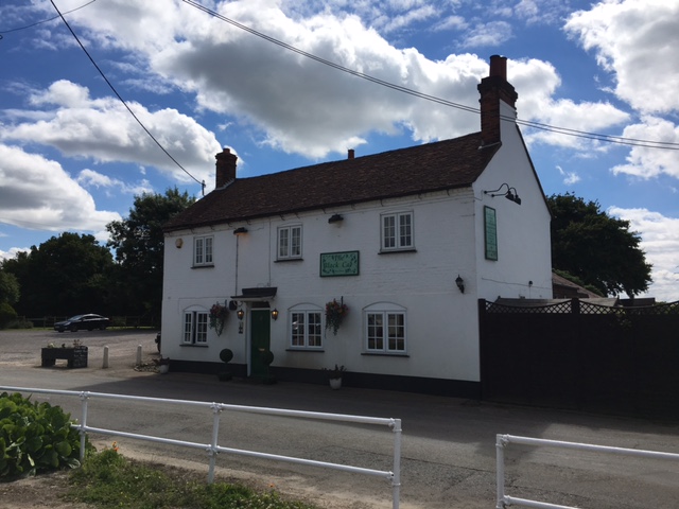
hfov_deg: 61.7
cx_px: 340
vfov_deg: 48.2
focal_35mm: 29
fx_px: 569
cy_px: 254
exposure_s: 1/3077
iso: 25
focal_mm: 4.15
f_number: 2.2
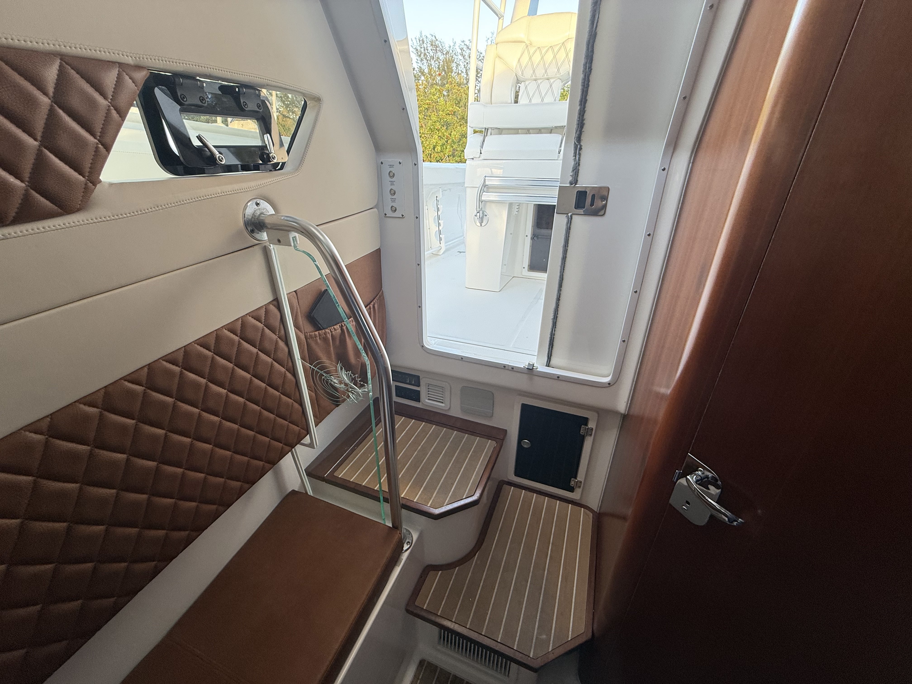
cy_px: 342
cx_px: 456
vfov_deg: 85.7
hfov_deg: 102.1
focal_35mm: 14
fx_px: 369
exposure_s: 1/99
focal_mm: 2.22
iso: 64
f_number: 2.2
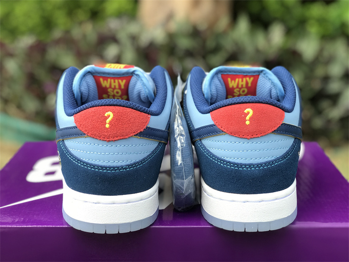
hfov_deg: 33.8
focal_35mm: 57
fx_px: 575
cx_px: 174
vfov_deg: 25.7
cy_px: 131
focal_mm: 6.6
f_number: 2.8
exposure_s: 1/101
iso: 20
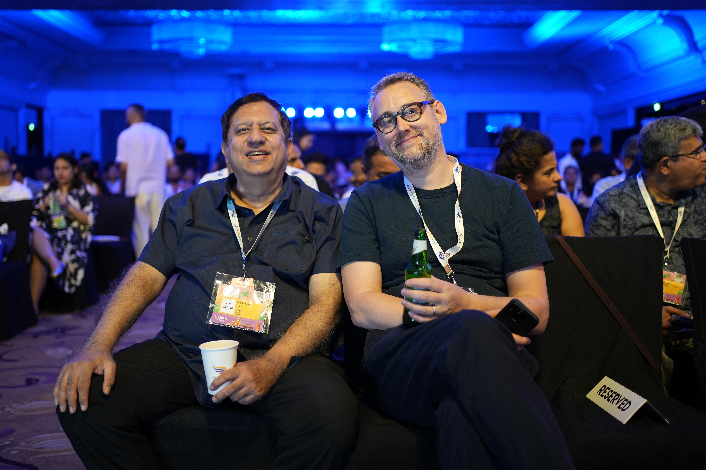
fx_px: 745
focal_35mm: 38
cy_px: 230
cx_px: 326
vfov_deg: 35.1
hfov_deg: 50.7
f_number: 1.8
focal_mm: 35
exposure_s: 1/100
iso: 800
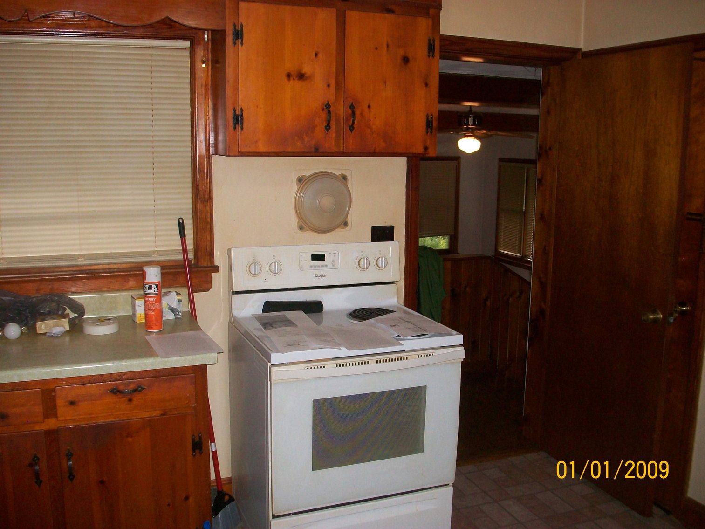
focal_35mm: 34
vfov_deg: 41.8
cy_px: 264
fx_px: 693
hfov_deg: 54.0
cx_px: 352
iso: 120
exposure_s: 1/60
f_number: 2.8
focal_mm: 5.7
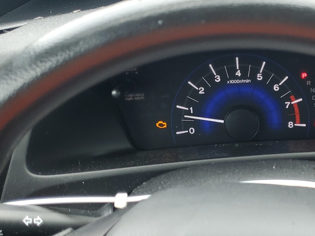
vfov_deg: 25.6
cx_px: 277
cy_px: 145
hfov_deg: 32.3
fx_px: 519
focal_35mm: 57
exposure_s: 1/120
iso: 51
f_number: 1.5
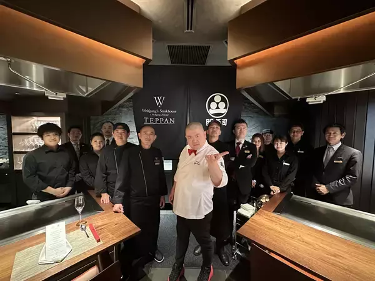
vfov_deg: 85.7
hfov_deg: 102.1
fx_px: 152
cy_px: 140
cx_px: 188
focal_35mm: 14
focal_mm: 2.22
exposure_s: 1/36
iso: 1600
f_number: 2.2
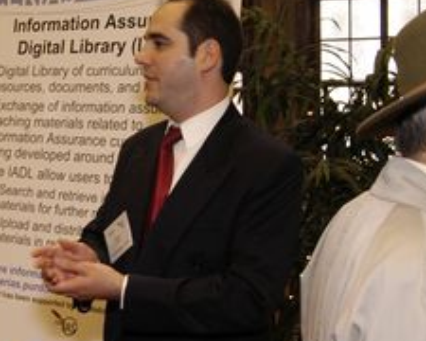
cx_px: 61
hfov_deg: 24.8
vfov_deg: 20.4
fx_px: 946
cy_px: 169
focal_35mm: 75
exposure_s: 1/50
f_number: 6.3
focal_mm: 24
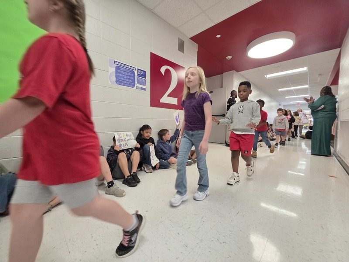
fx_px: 131
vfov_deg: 89.9
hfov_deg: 106.2
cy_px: 131
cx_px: 174
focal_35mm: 13
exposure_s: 1/120
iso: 200
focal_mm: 2.2
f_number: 1.9
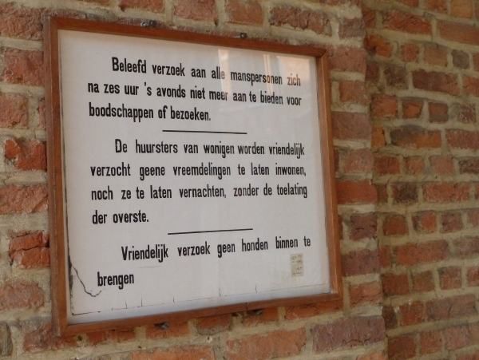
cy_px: 180
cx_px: 240
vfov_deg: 28.1
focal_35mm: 52
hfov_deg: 36.8
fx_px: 720
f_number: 3.8
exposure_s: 1/320
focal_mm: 8.5
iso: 400
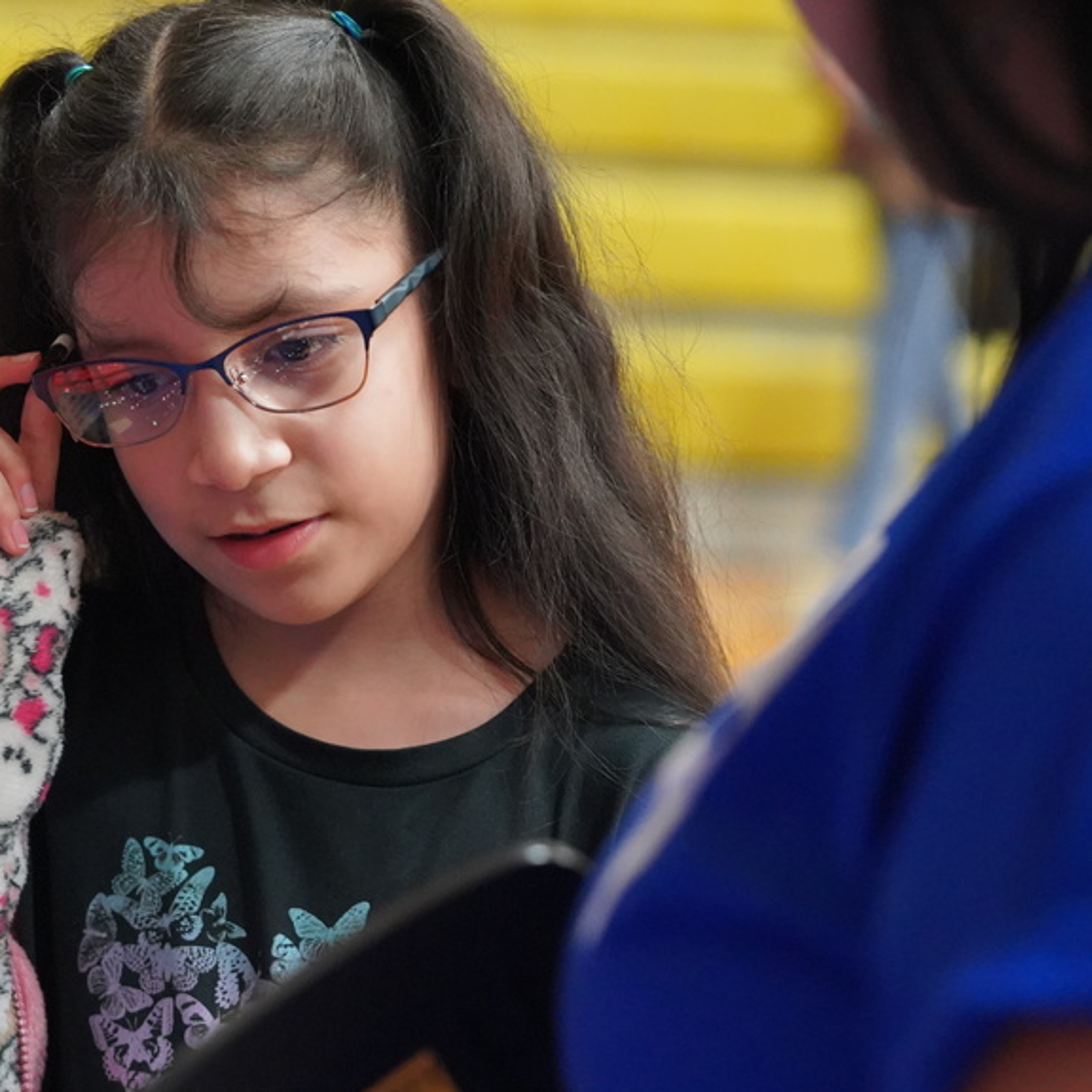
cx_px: 209
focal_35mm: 139
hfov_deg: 12.5
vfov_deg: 12.6
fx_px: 4961
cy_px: 596
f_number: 4
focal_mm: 92
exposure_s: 1/160
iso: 10000
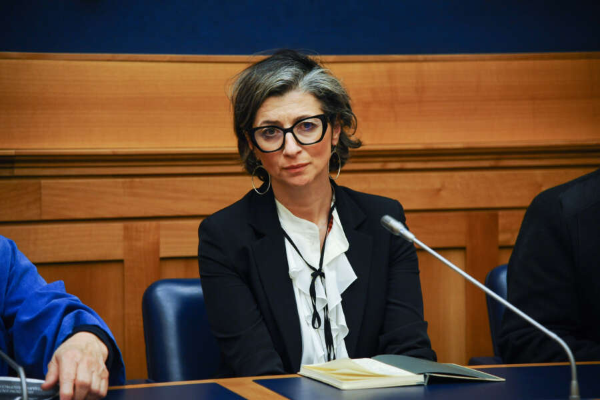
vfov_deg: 11.4
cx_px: 300
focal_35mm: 120
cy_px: 200
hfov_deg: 17.1
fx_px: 2000
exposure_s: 1/160
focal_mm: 120
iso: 2000
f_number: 4
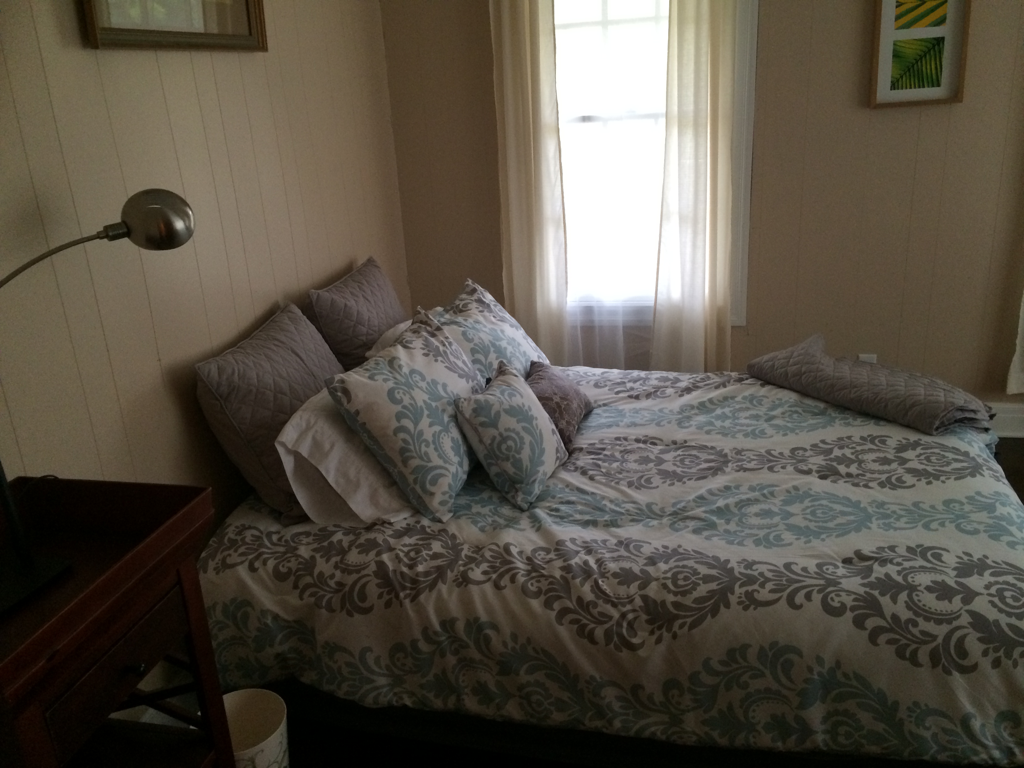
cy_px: 384
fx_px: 887
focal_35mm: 30
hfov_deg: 60.0
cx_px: 512
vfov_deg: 46.8
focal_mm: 4.12
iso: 200
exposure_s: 1/30
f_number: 2.2
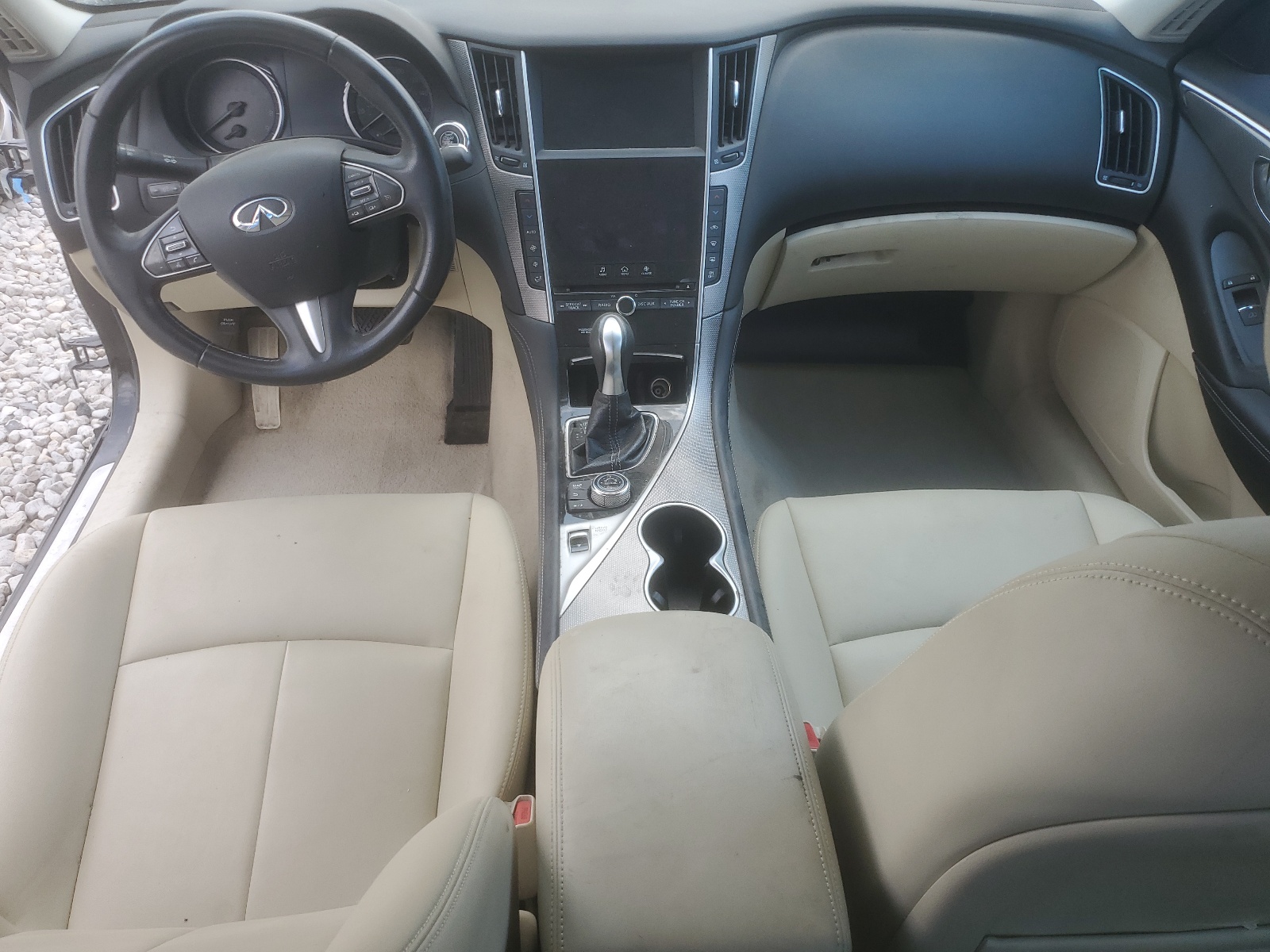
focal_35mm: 26
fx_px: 954
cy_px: 476
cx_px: 635
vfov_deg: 53.1
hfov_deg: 67.3
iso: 50
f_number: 1.5
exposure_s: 1/588
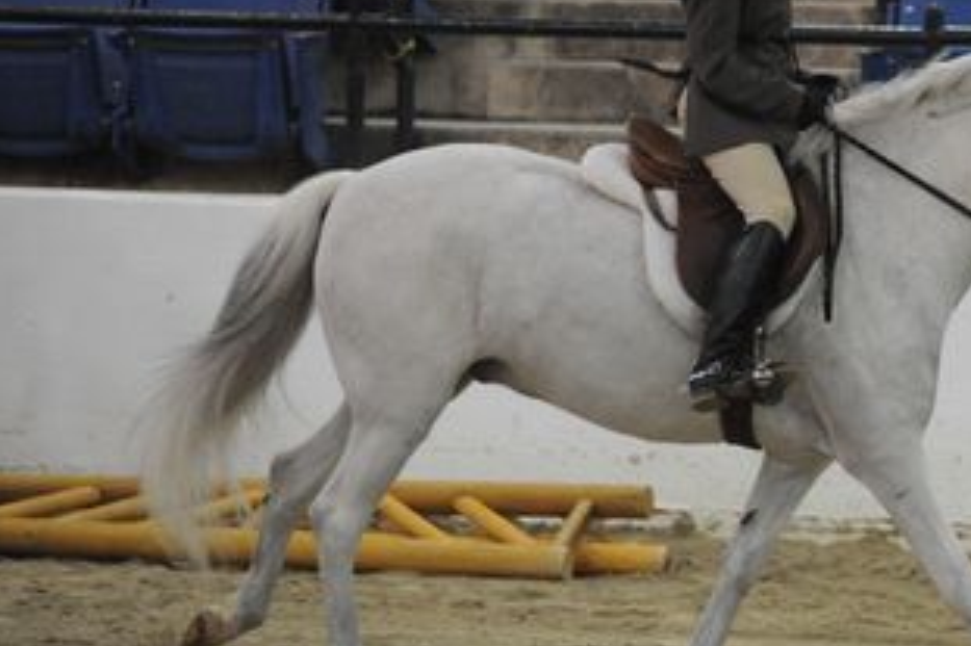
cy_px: 272
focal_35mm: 309
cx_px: 787
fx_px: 8330
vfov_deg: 4.4
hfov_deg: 6.7
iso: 6400
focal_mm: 150
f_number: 2.8
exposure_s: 1/500
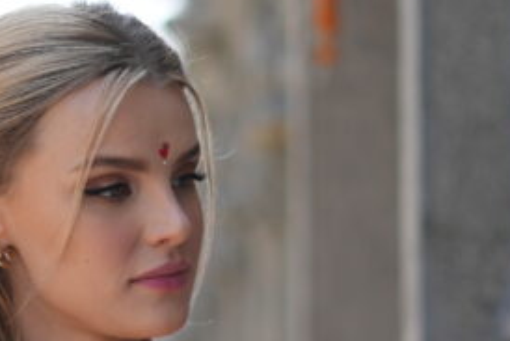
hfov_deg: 11.0
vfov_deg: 7.3
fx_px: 2650
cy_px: 280
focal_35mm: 187
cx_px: 223
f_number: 1.8
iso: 250
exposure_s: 1/3200
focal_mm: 50
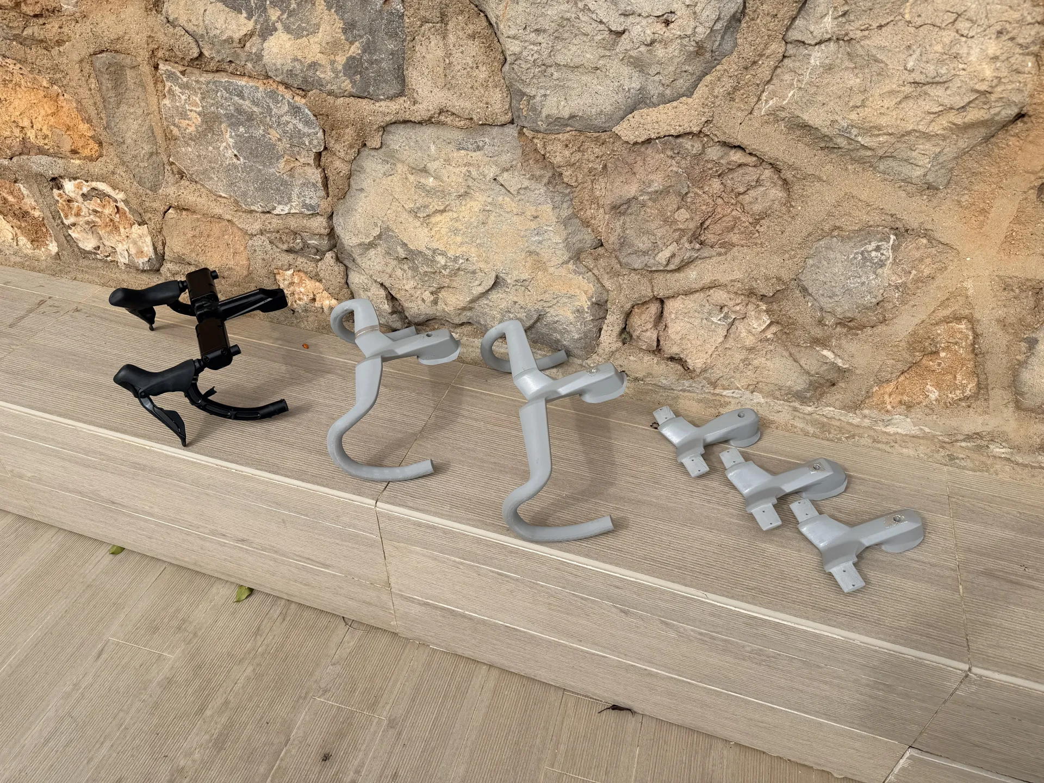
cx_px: 522
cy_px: 392
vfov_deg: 56.8
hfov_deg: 71.6
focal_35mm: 24
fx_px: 724
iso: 80
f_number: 1.78
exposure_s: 1/3279
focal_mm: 6.76
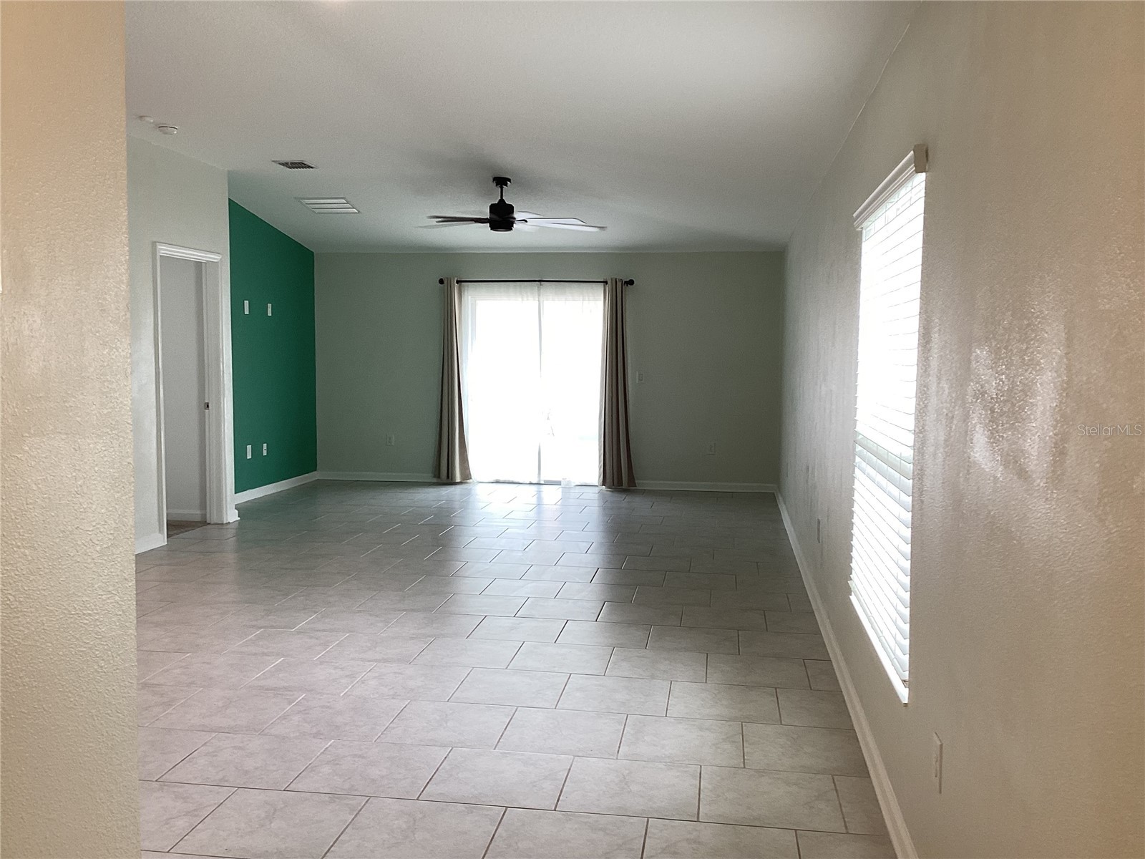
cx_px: 572
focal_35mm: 31
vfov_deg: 45.4
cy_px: 430
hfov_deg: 58.4
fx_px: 1025
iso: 50
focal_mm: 3.3
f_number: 2.4
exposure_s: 1/60
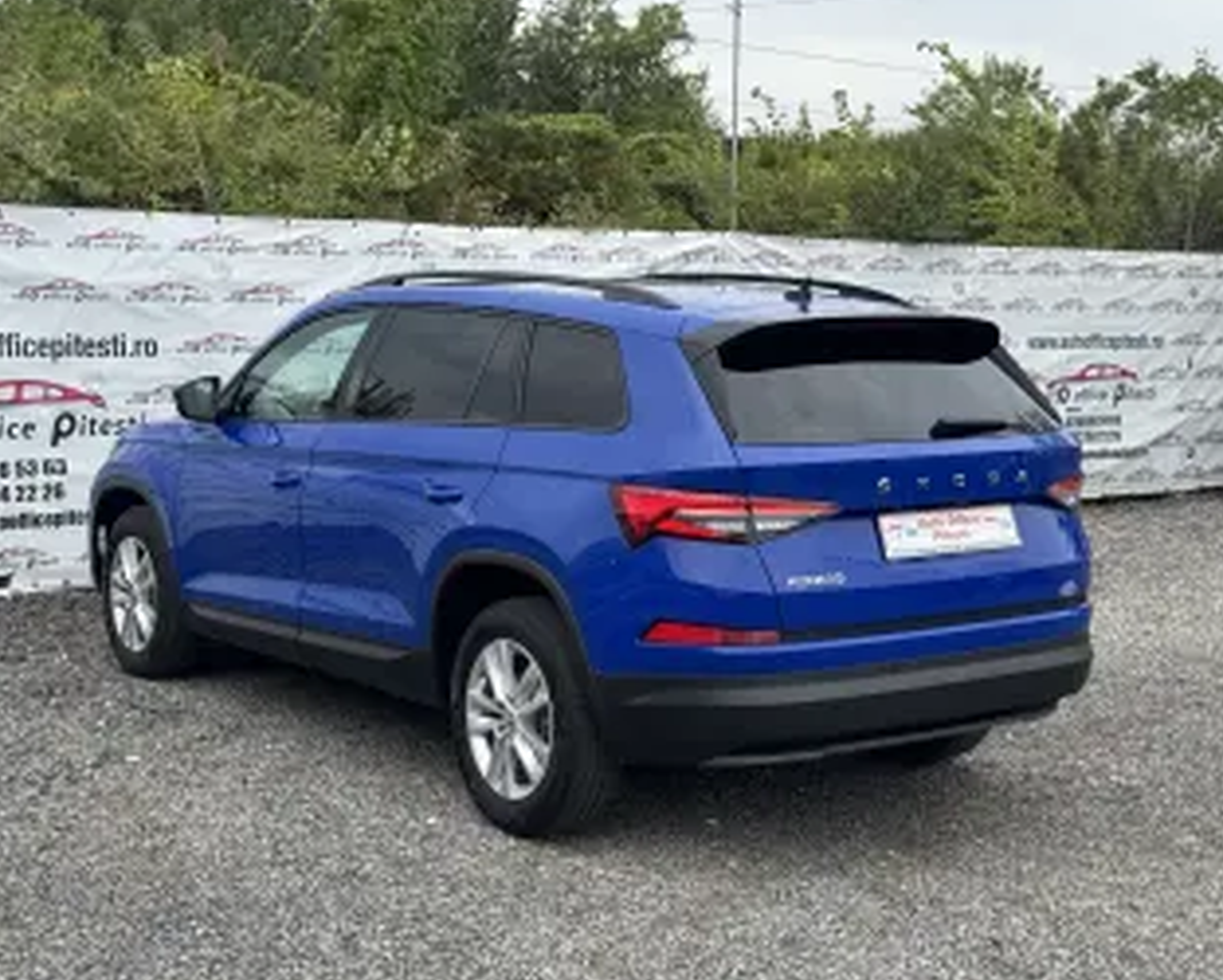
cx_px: 635
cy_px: 470
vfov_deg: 28.1
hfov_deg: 34.7
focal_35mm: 54
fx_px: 1956
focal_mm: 6.76
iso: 64
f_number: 1.78
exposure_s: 1/1312
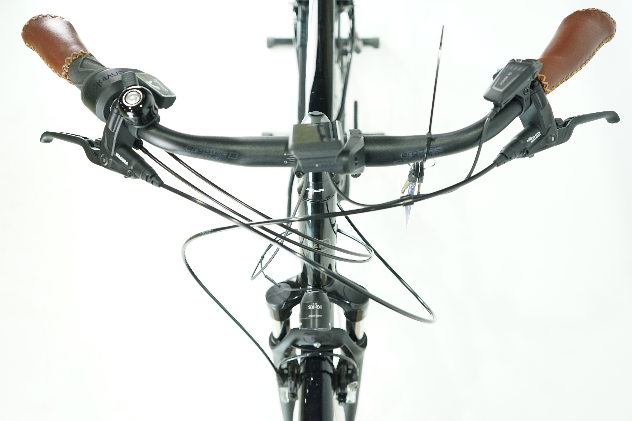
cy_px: 210
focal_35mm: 31
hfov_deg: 60.3
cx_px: 316
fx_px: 544
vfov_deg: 42.3
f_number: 4
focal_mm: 31
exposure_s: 1/200
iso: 2500
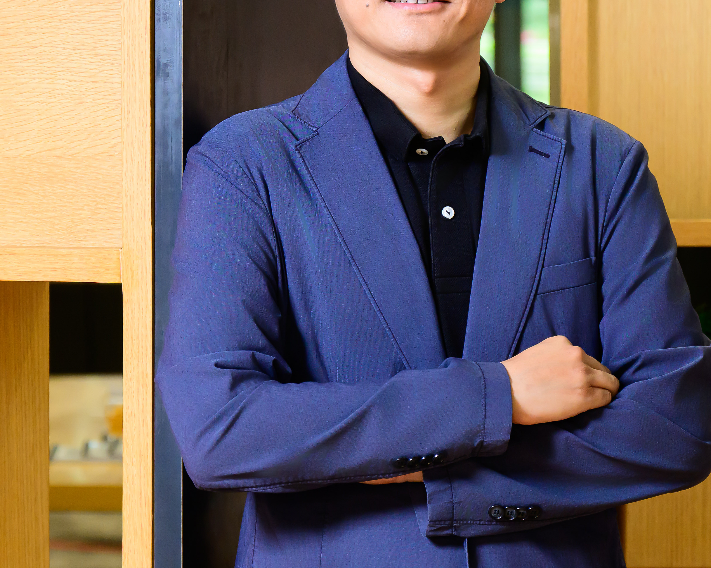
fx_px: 4861
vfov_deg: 6.7
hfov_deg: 8.4
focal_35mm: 231
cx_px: 251
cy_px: 175
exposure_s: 1/60
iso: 1600
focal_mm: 97
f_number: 6.3
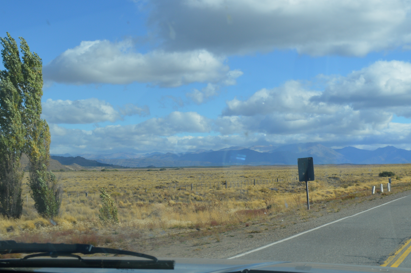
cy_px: 53
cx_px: 255
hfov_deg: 32.8
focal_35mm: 61
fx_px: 696
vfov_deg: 21.9
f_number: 9
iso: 100
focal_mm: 22
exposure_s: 1/320
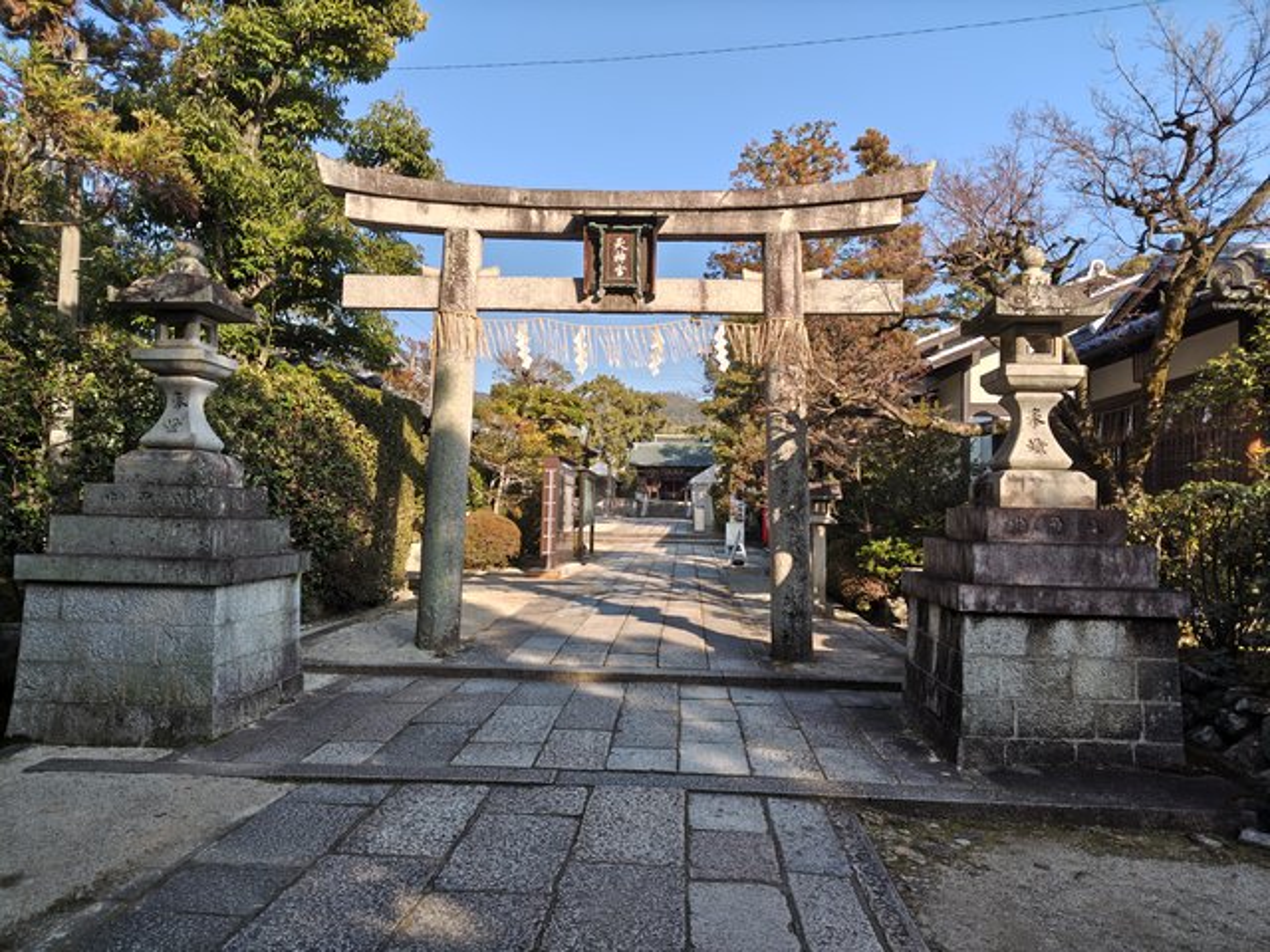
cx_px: 635
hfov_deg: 73.9
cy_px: 476
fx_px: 844
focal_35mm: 23
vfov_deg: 58.9
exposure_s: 1/384
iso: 50
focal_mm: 5.56
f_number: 1.9
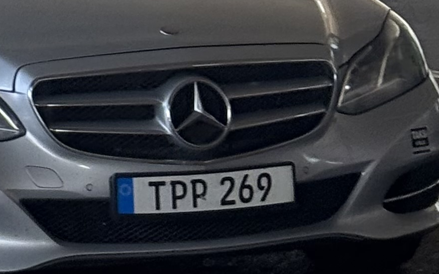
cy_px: 20
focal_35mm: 120
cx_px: -11
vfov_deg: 10.8
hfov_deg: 17.0
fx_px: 1436
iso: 25
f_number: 1.6
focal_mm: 5.96
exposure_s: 1/157
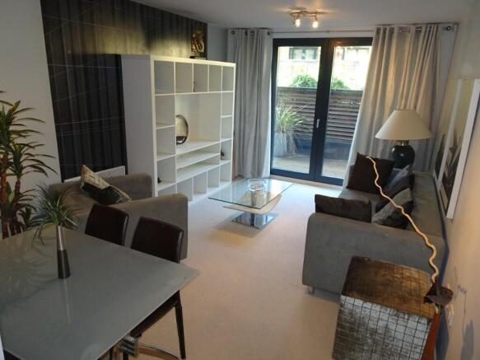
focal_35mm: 24
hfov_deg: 71.6
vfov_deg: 56.8
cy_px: 180
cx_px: 240
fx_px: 333
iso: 200
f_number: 3.5
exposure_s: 1/30
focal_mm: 4.1
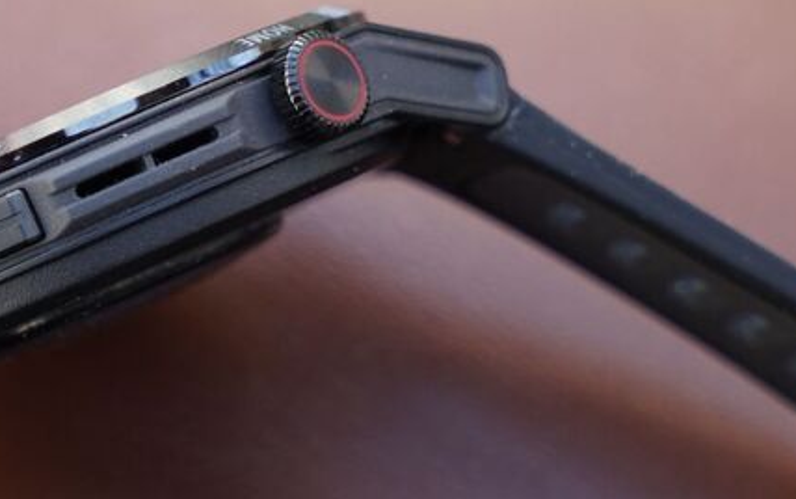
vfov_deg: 8.2
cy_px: 322
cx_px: 110
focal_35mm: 160
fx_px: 3473
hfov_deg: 13.0
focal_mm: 70
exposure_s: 1/160
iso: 800
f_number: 6.3
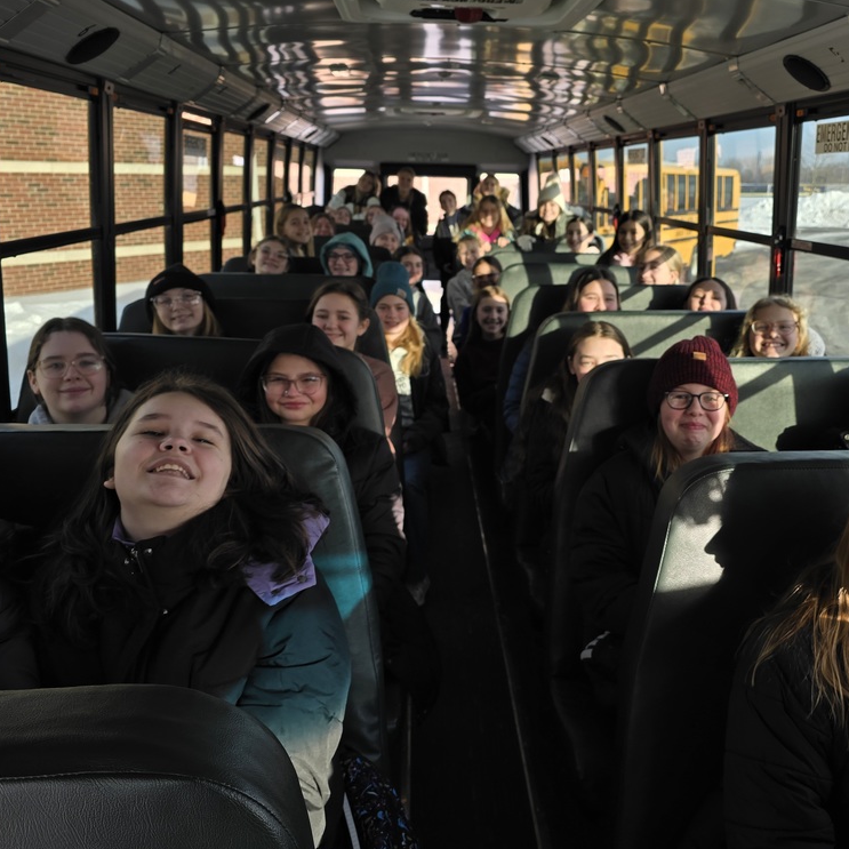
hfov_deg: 57.1
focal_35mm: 28
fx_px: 777
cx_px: 482
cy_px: 417
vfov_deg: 57.3
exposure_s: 1/180
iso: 20
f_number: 1.7
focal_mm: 6.3
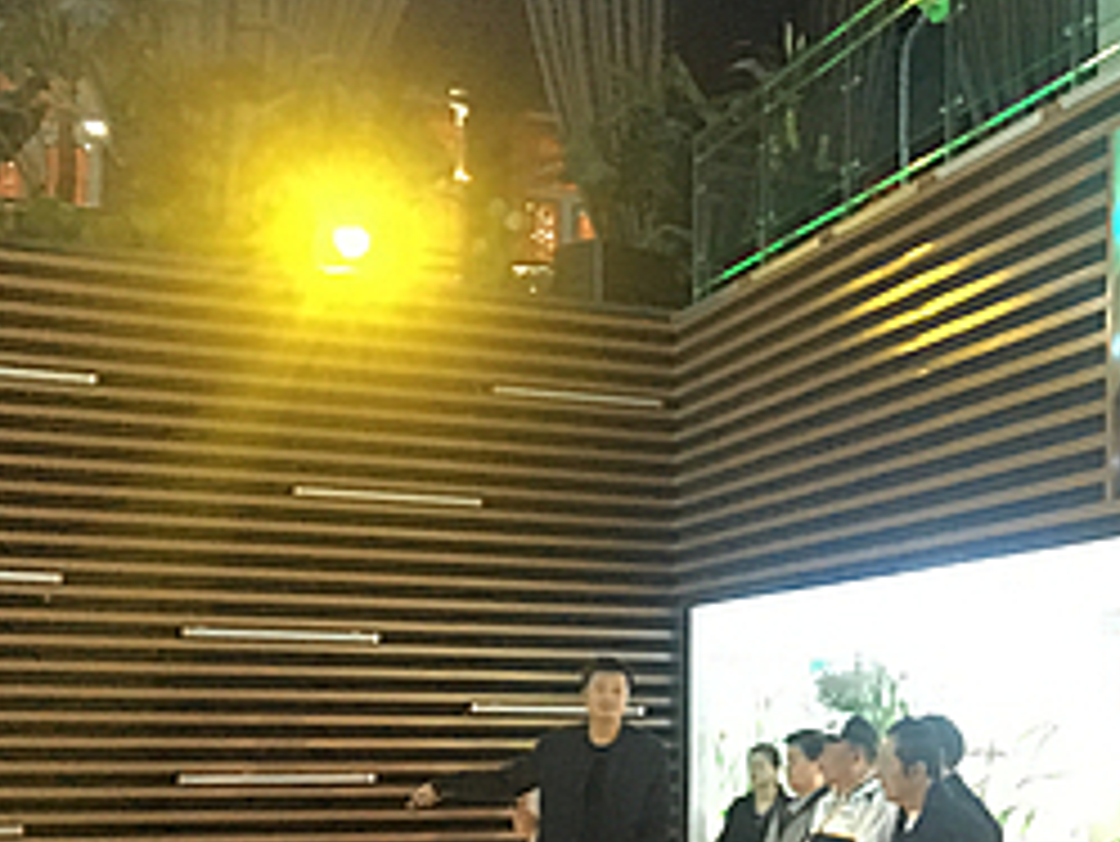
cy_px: 707
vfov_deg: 22.5
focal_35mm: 64
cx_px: 1035
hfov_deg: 28.9
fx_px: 2072
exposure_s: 1/17
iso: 800
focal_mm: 4.15
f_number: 2.2
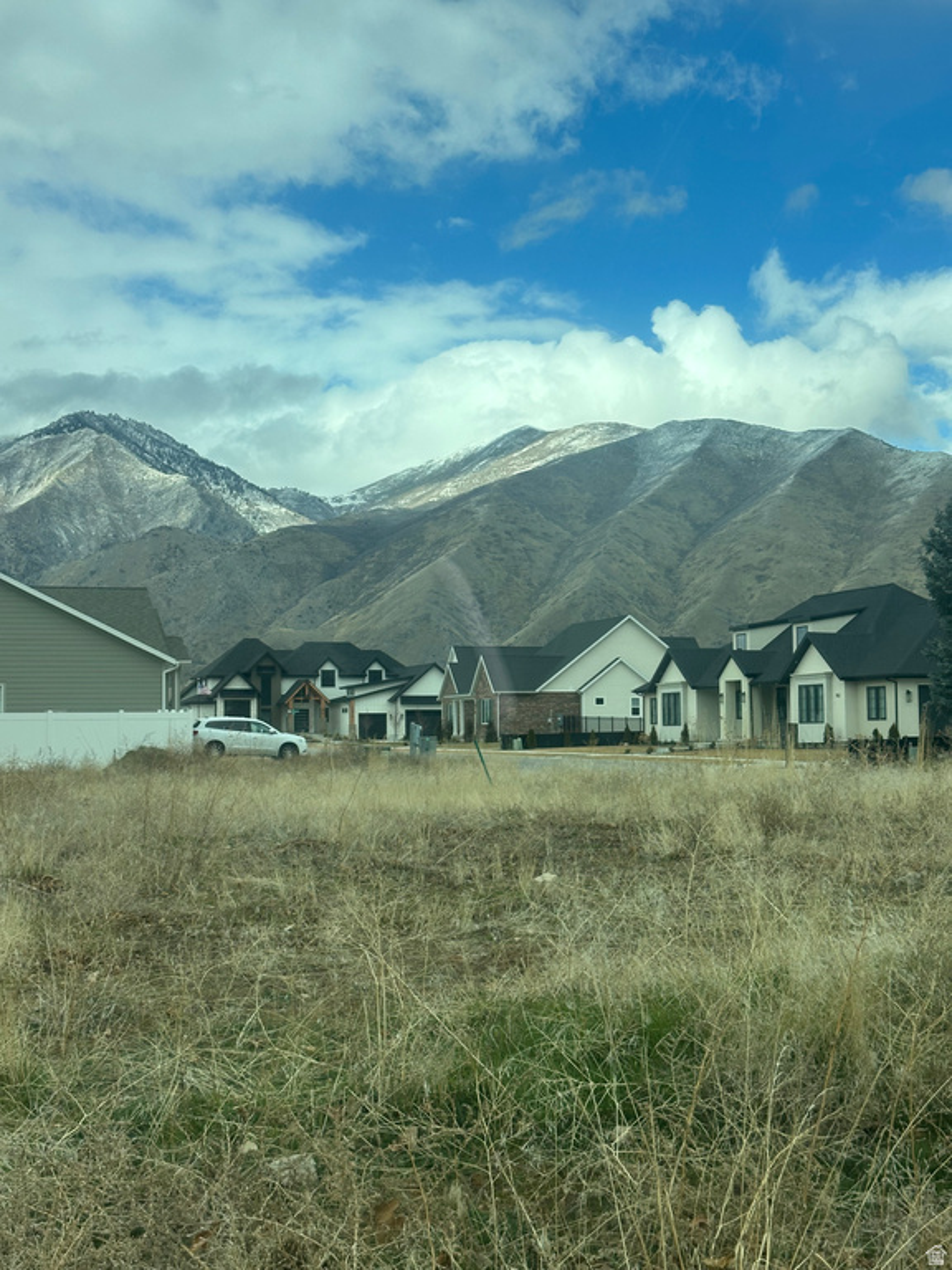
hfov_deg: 30.3
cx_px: 476
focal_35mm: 48
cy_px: 635
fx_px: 1760
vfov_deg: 39.7
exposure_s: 1/1242
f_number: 1.78
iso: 64
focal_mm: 6.86
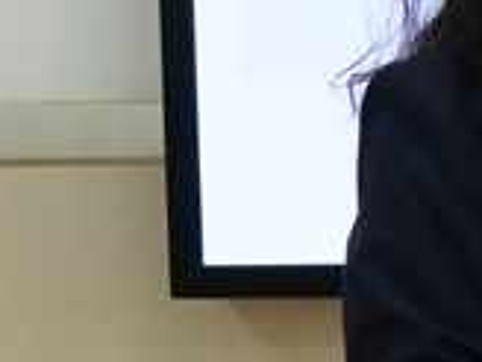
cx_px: 723
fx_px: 4344
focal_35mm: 312
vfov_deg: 4.8
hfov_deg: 6.3
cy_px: 359
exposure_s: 1/320
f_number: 4
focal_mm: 32
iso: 3200
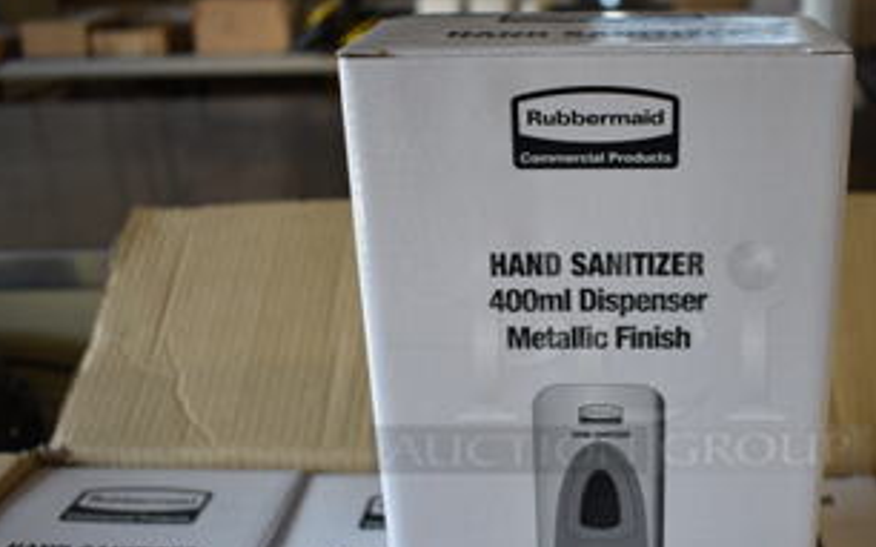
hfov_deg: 45.1
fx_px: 1026
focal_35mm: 43
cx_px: 621
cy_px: 355
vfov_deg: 29.7
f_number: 3.5
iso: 560
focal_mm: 18
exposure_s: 1/250
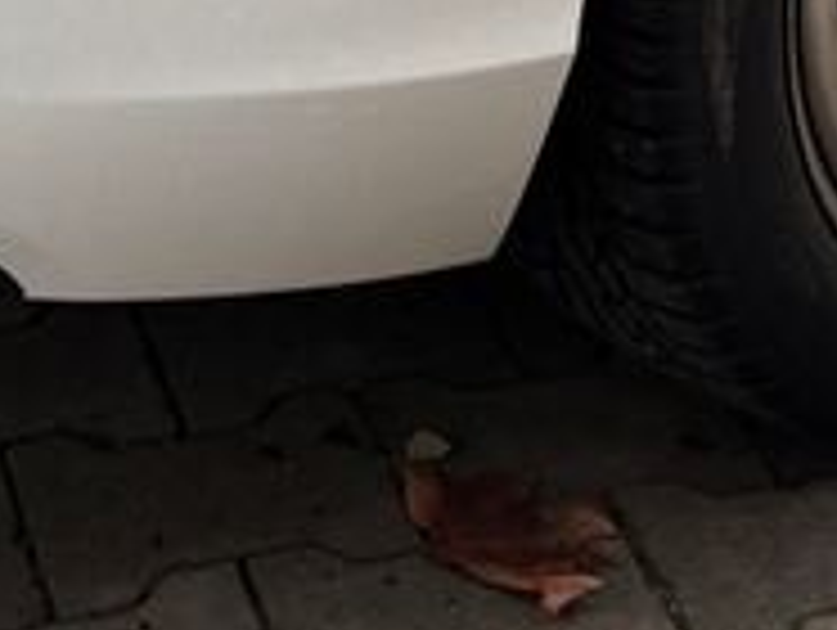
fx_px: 3462
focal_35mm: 143
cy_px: -774
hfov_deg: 13.7
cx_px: 630
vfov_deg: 9.5
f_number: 1.6
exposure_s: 1/121
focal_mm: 5.96
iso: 125
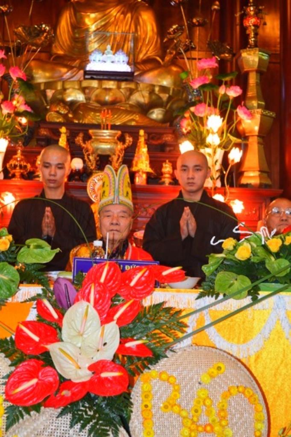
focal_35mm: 60
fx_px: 729
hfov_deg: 22.6
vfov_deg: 33.4
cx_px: 146
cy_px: 218
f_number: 5.3
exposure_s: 1/60
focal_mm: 40
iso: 900
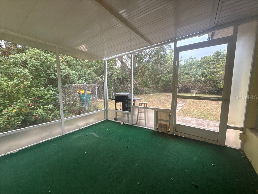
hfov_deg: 102.1
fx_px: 104
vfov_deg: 85.7
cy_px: 97
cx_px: 129
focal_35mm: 14
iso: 160
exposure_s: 1/99
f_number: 2.2
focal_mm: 2.22
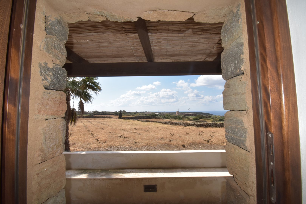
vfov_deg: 77.3
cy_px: 102
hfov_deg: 100.4
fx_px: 127
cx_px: 153
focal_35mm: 15
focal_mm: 10
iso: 640
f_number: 22
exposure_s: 1/200
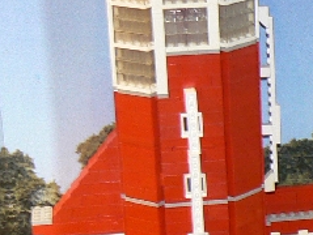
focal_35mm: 154
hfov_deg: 12.2
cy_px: 261
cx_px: 482
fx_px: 1395
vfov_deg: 9.6
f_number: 2.8
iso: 100
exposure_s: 1/30
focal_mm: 6
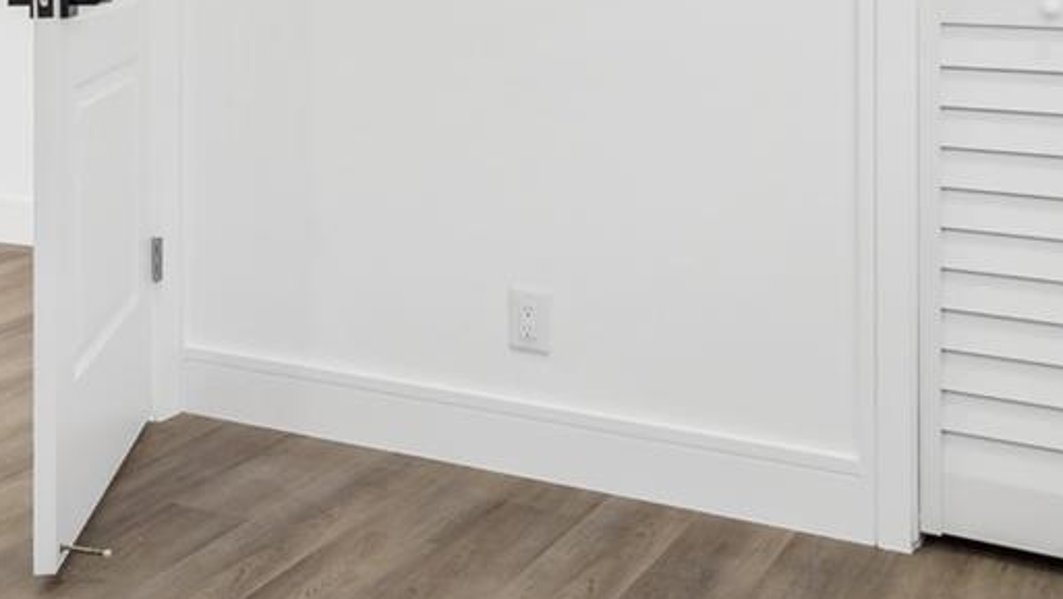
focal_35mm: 49
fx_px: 1382
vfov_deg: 22.1
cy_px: -164
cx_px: 586
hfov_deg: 42.0
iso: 250
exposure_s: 1/100
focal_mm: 10
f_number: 4.5
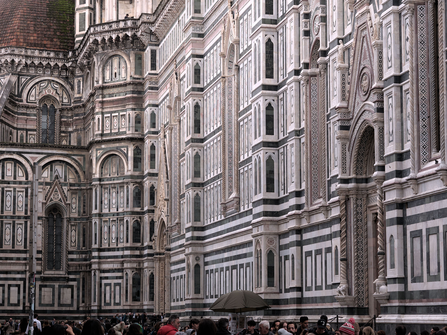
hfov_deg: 24.4
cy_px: 168
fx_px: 1033
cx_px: 224
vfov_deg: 18.4
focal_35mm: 80
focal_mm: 40
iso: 200
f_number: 7.1
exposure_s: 1/125
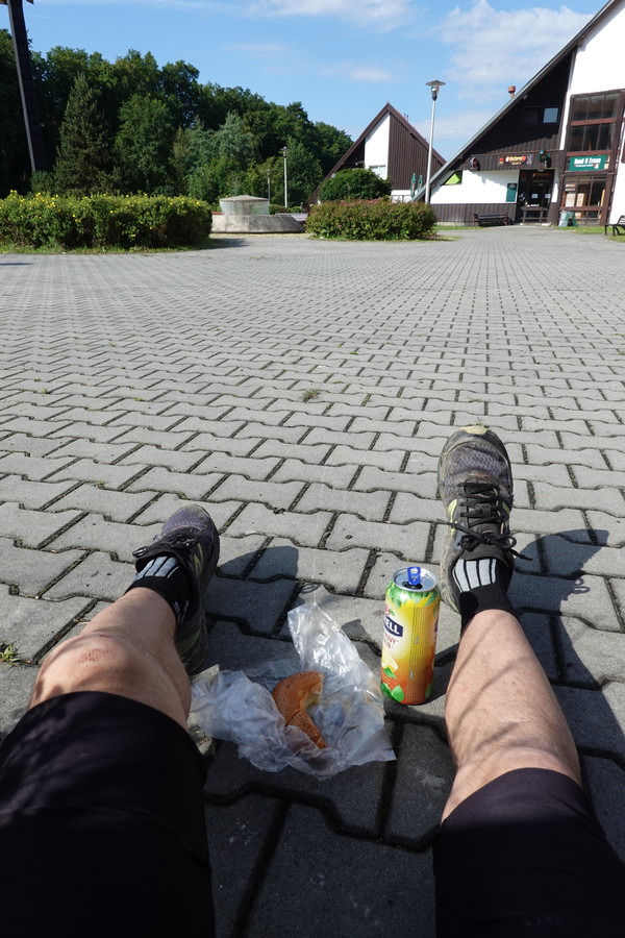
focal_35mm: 24
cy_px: 469
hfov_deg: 53.1
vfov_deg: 73.7
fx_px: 625
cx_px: 312
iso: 125
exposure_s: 1/400
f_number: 5.6
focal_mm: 9
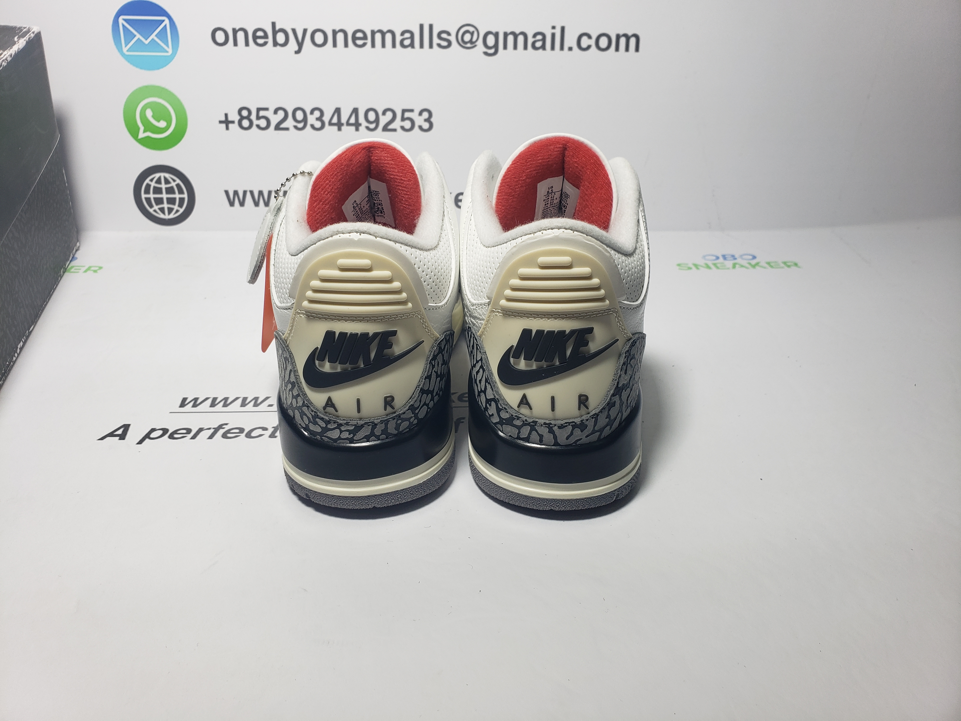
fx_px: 722
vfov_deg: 53.1
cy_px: 360
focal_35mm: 26
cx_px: 480
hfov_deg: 67.3
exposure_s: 1/181
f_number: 2.4
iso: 50
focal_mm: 4.3
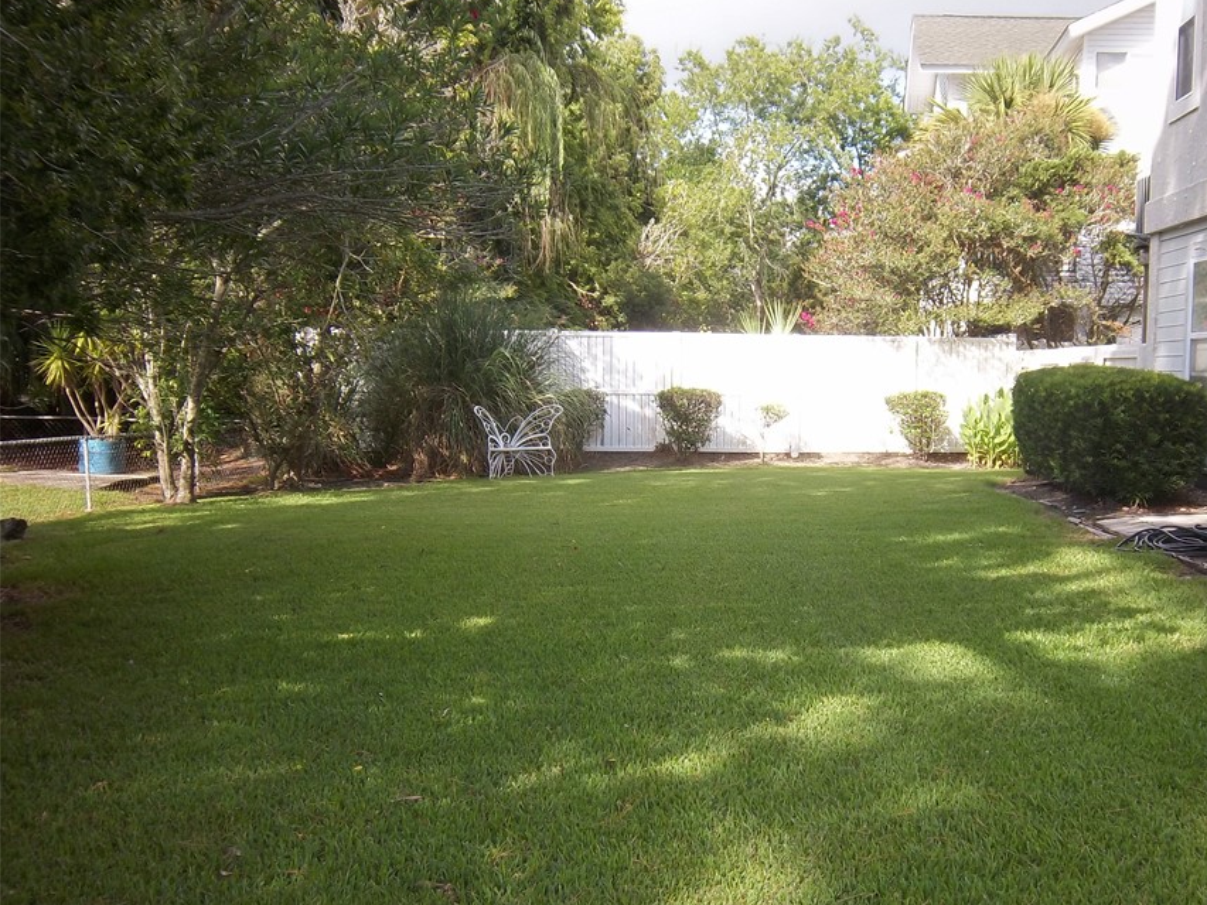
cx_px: 723
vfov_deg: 34.3
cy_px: 502
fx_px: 1465
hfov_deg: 44.6
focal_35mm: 42
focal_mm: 6.2
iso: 64
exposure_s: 1/160
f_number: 3.8
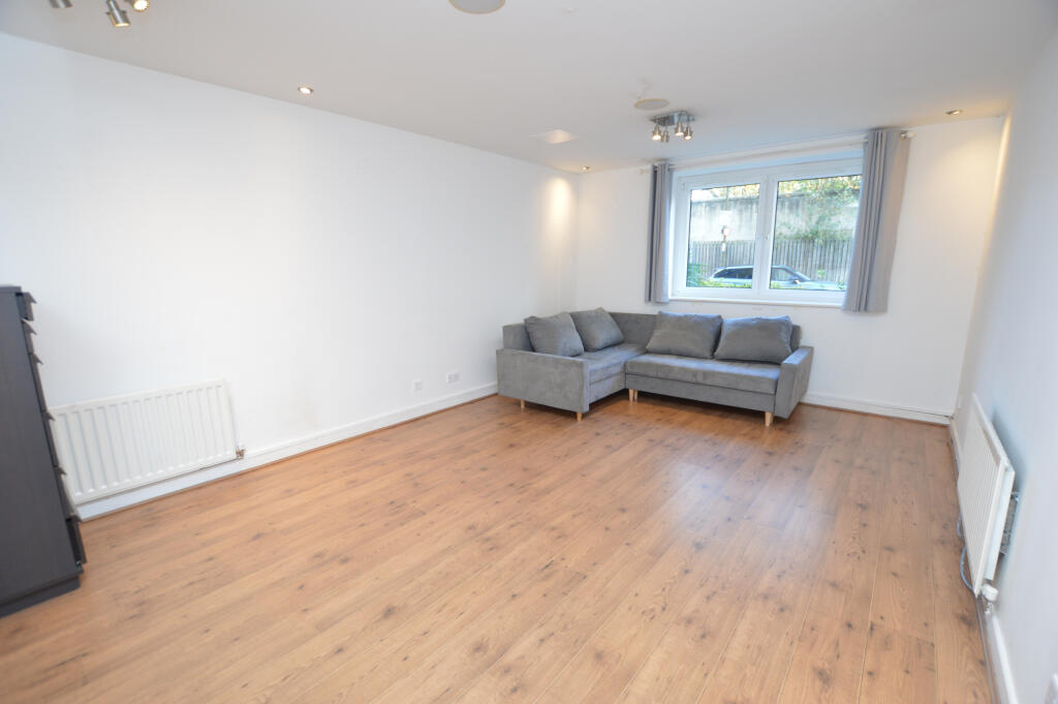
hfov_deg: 100.4
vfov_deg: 77.2
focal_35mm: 15
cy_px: 352
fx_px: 440
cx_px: 529
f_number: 3.5
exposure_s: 1/60
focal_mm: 10
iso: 400
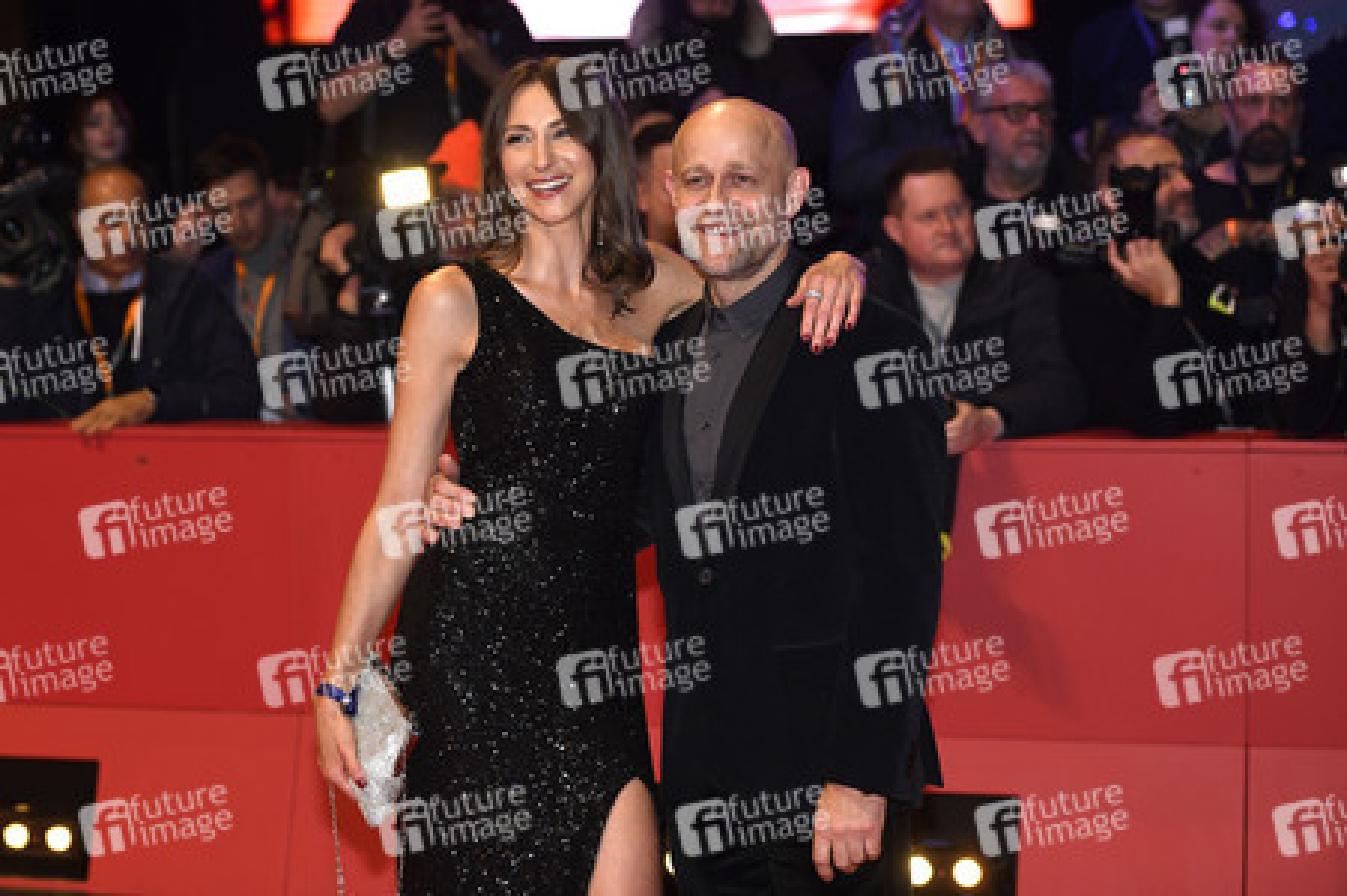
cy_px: 448
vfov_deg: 19.4
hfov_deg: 28.9
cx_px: 674
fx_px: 2617
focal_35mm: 70
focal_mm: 70
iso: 800
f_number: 3.5
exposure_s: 1/640
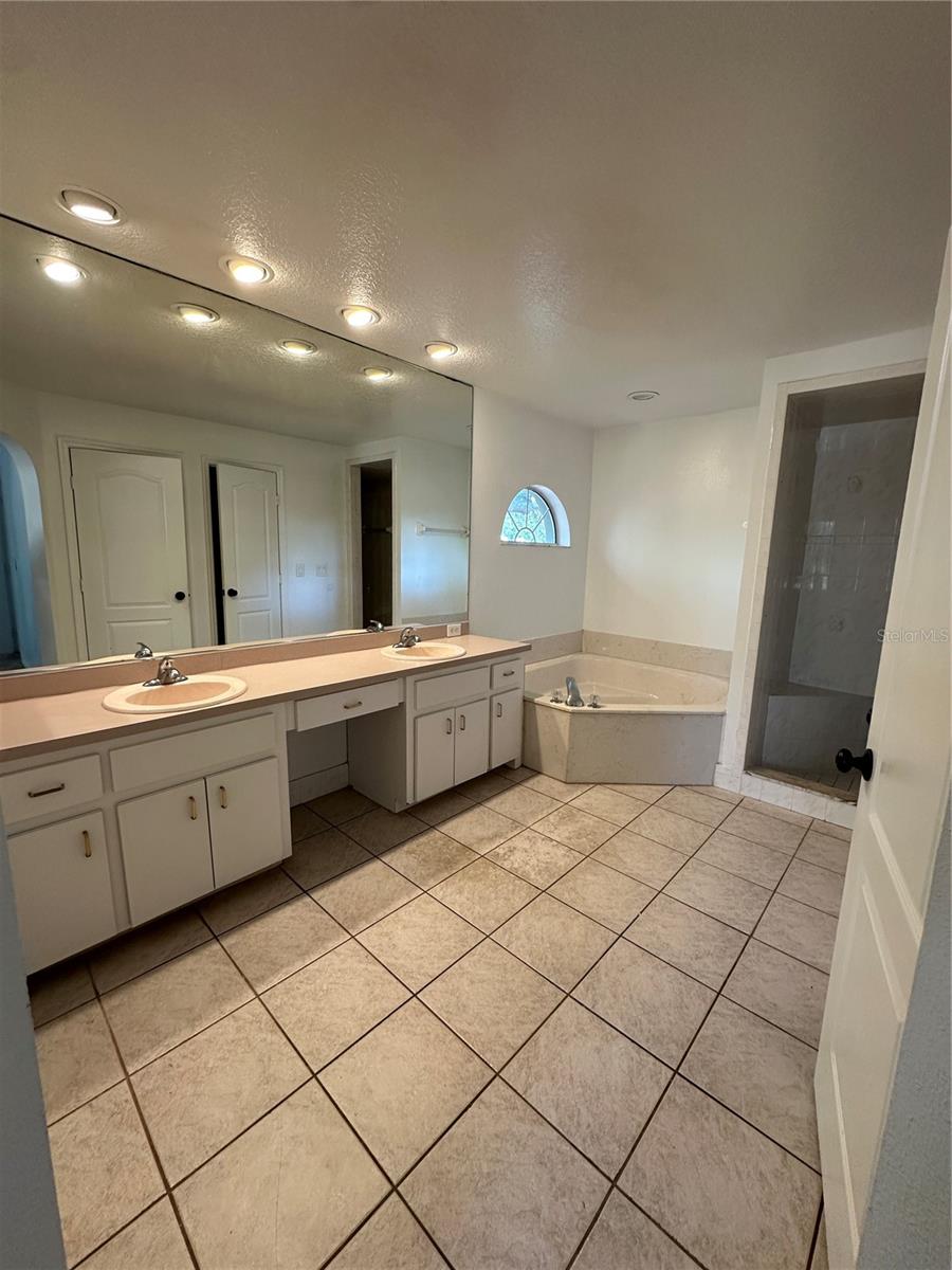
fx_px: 513
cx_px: 476
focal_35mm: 14
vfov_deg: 102.1
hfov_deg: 85.7
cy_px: 635
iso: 200
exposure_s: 1/120
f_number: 2.2
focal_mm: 2.22
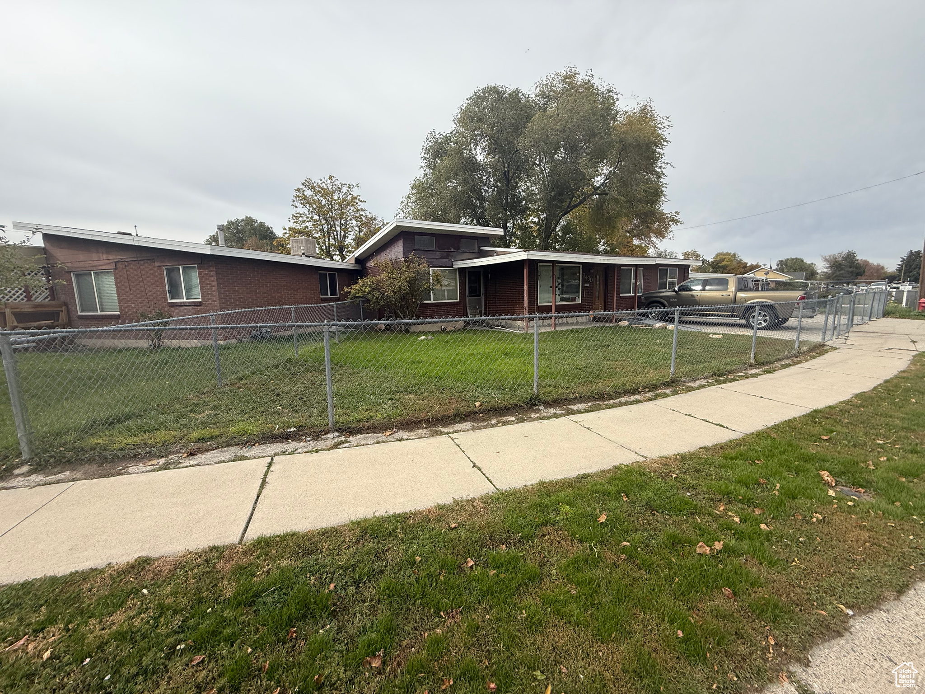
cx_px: 462
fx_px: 374
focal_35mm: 14
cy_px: 347
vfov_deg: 85.7
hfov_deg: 102.1
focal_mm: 2.22
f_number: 2.2
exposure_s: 1/734
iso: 50
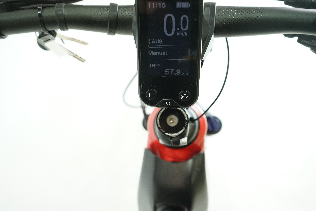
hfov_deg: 58.7
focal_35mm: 32
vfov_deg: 41.1
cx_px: 158
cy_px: 106
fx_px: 281
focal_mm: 32
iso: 4000
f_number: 5.6
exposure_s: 1/200
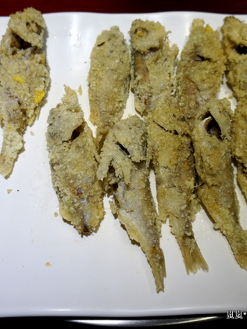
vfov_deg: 52.6
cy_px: 164
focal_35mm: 35
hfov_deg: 40.7
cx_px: 123
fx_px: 333
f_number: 4
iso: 320
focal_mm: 16
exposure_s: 1/100
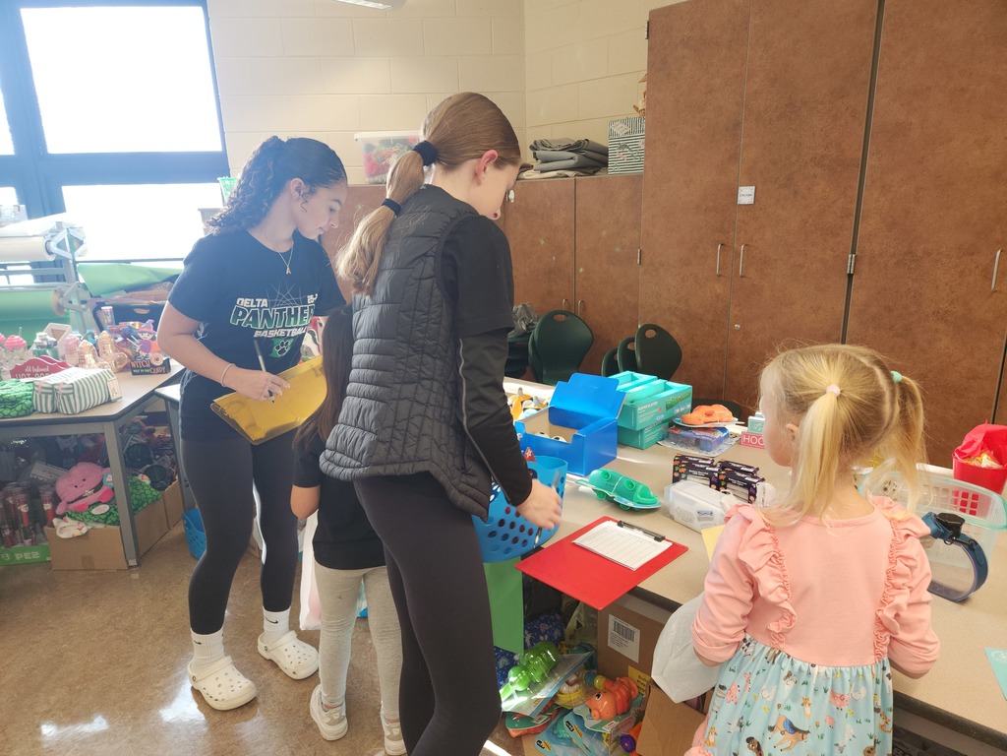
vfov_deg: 58.9
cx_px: 504
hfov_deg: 73.9
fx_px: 669
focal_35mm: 23
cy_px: 378
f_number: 1.8
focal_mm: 5.4
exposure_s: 1/60
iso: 50
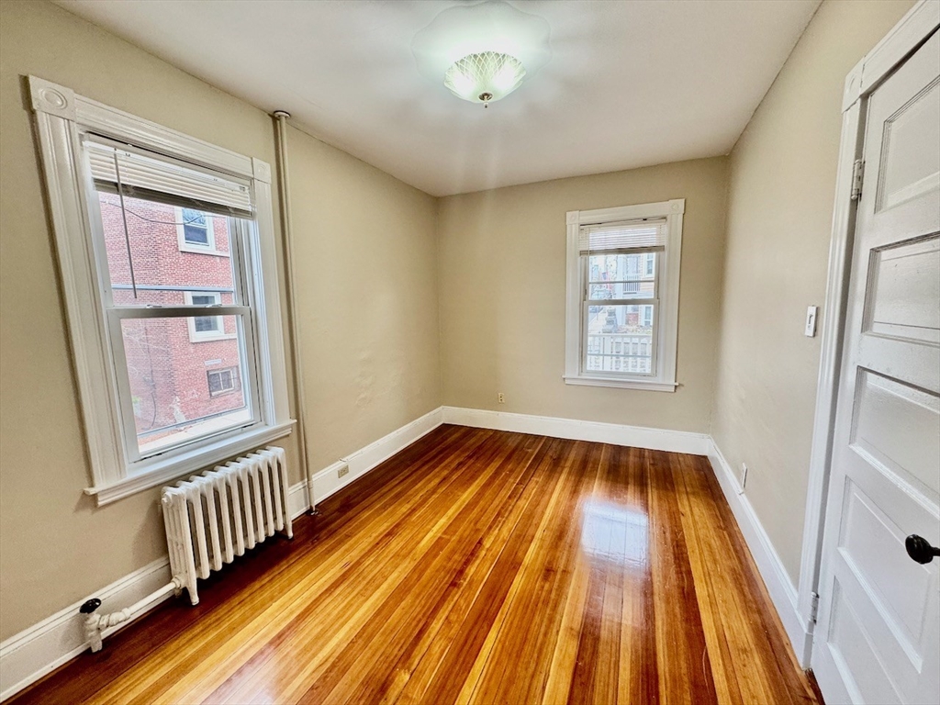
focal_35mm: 14
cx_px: 470
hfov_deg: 102.1
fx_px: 380
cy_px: 352
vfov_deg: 85.7
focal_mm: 2.22
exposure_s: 1/120
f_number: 2.2
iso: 160
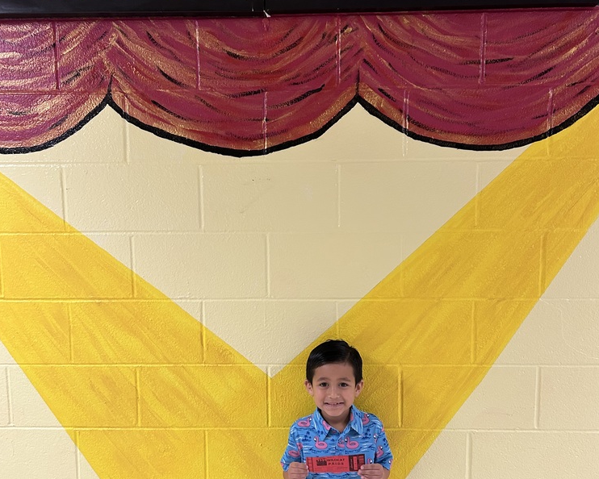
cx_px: 300
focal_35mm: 35
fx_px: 621
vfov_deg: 41.8
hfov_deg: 51.5
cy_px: 310
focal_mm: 5.7
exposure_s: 1/60
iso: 160
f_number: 1.5
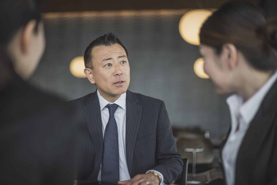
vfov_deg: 27.0
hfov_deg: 39.6
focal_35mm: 50
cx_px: 138
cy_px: 92
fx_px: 385
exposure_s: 1/200
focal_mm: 50
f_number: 1.4
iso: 100
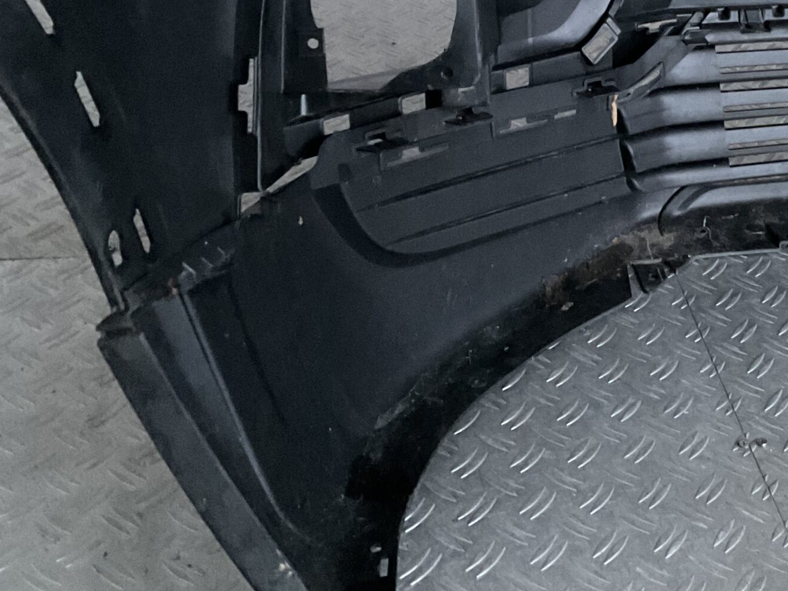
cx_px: 606
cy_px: 139
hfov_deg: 33.6
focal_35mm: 56
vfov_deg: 25.7
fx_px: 1275
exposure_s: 1/20
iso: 500
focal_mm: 3
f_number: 1.8
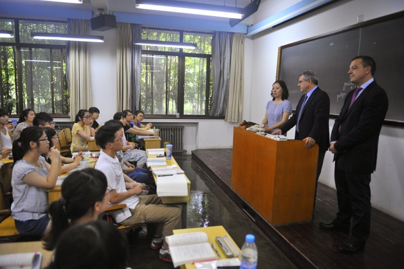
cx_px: 202
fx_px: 269
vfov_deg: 53.1
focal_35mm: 24
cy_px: 134
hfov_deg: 73.8
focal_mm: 24
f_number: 2.8
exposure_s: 1/125
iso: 800
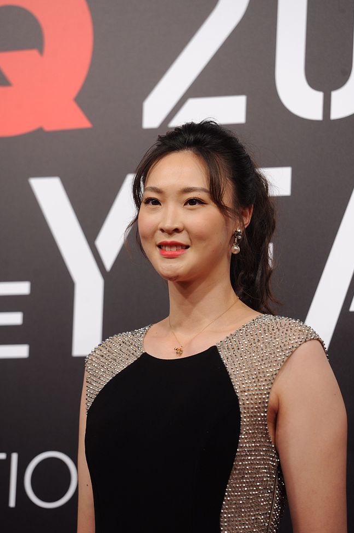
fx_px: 2807
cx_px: 178
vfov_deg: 10.8
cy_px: 280
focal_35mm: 190
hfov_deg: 7.2
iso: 500
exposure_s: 1/125
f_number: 4
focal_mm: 180
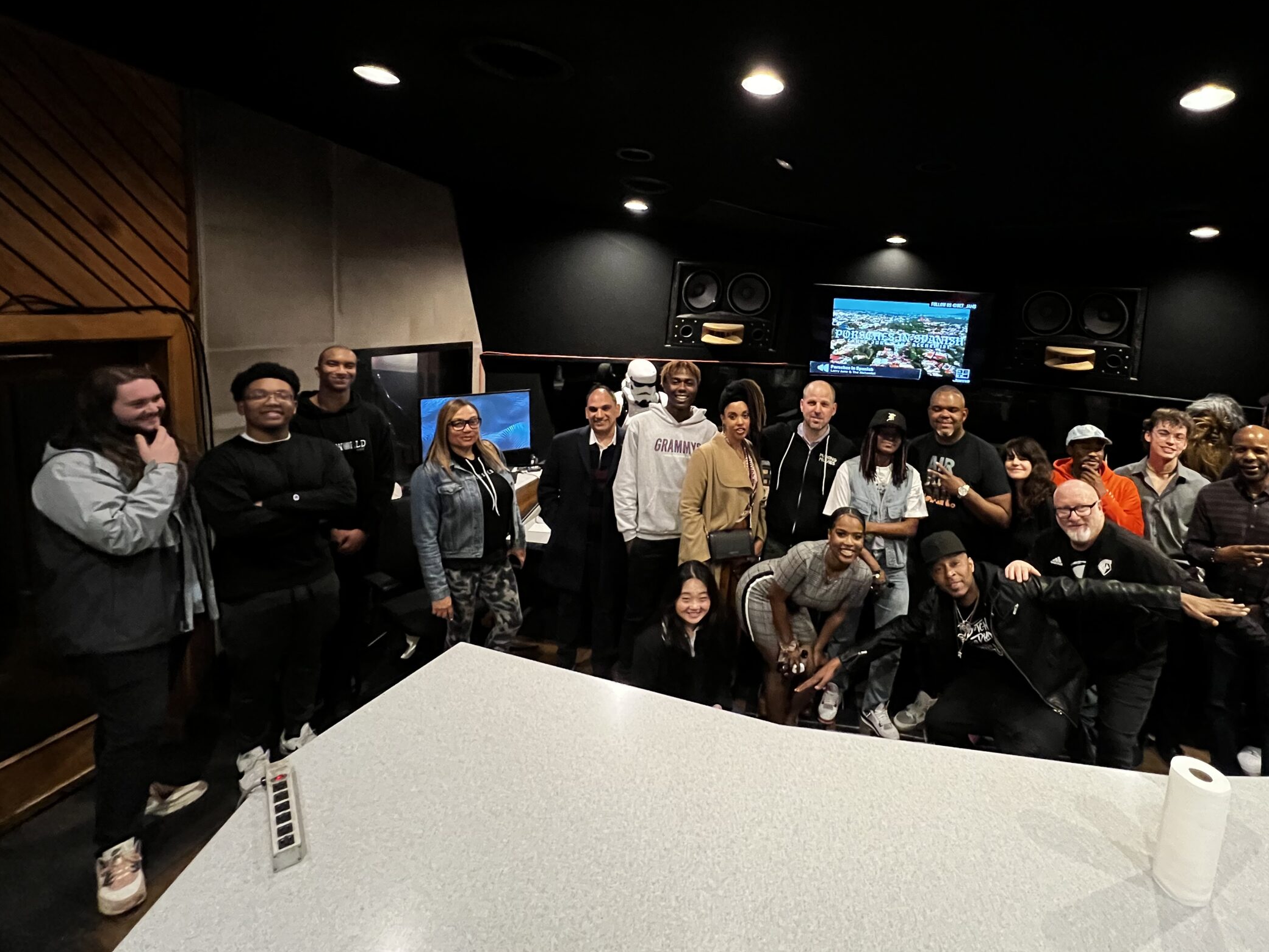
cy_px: 382
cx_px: 771
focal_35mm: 16
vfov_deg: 77.2
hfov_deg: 93.1
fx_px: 587
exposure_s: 1/30
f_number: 1.8
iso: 1000
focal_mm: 1.57
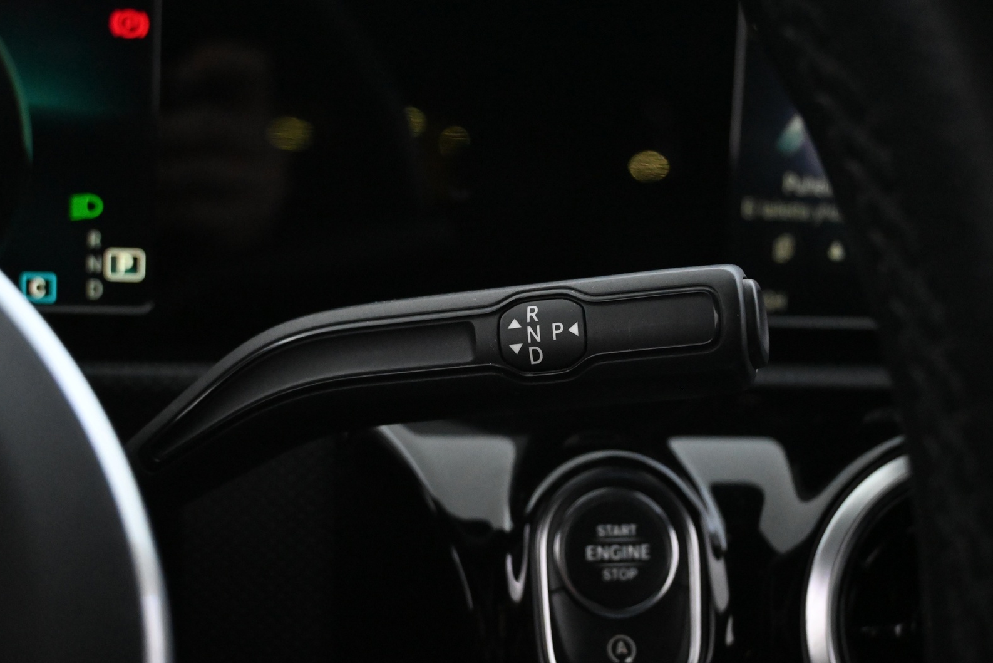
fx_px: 1331
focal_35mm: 48
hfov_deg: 40.9
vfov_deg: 27.9
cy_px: 333
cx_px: 498
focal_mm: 31.5
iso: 8000
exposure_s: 1/50
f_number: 5
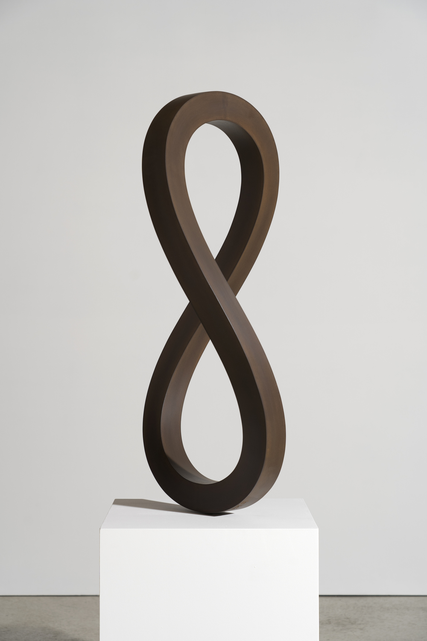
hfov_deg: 19.5
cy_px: 320
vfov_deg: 28.8
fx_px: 1245
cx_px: 214
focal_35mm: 70
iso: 200
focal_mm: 70
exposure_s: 1/50
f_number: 5.6
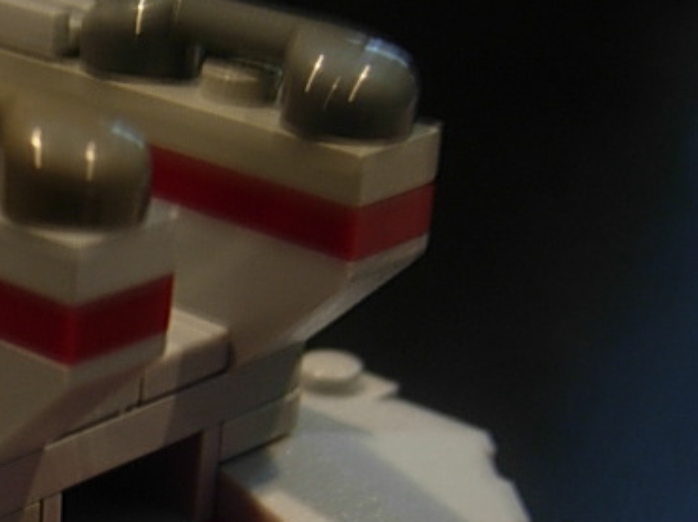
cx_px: -79
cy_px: 531
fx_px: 2014
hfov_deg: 18.8
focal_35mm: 100
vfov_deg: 14.5
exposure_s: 1/4
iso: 56
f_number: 2.7
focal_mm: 7.5
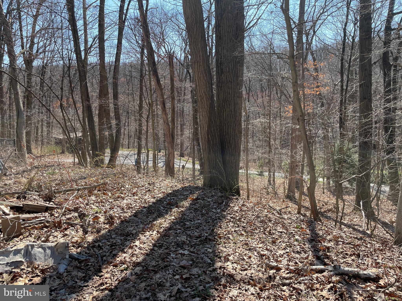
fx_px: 302
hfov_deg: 67.3
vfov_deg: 53.1
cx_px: 201
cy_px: 150
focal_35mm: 26
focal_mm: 4.2
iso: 32
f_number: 1.6
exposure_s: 1/1289
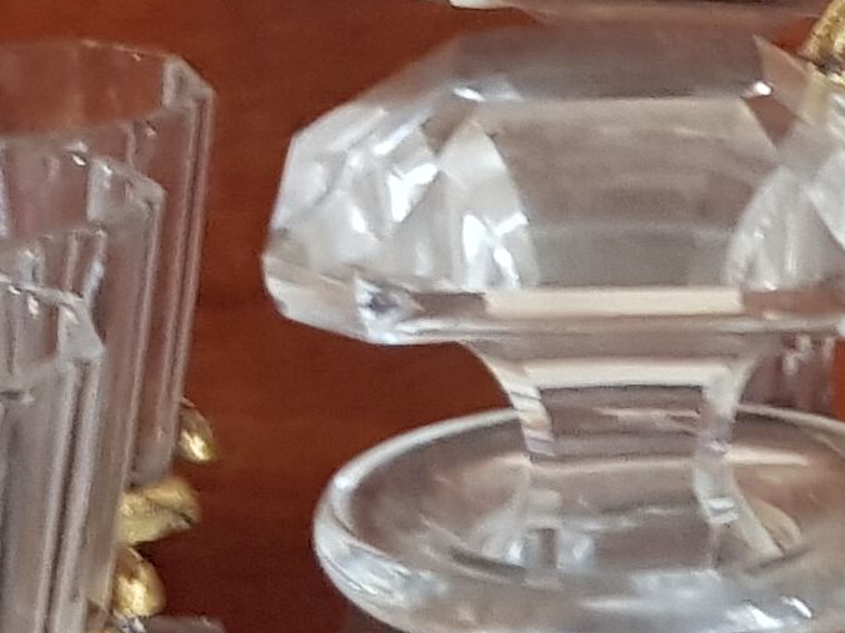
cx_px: 1181
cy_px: 998
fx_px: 3784
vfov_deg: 9.3
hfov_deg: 12.3
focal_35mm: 155
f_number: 1.7
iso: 320
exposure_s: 1/10
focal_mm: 4.2
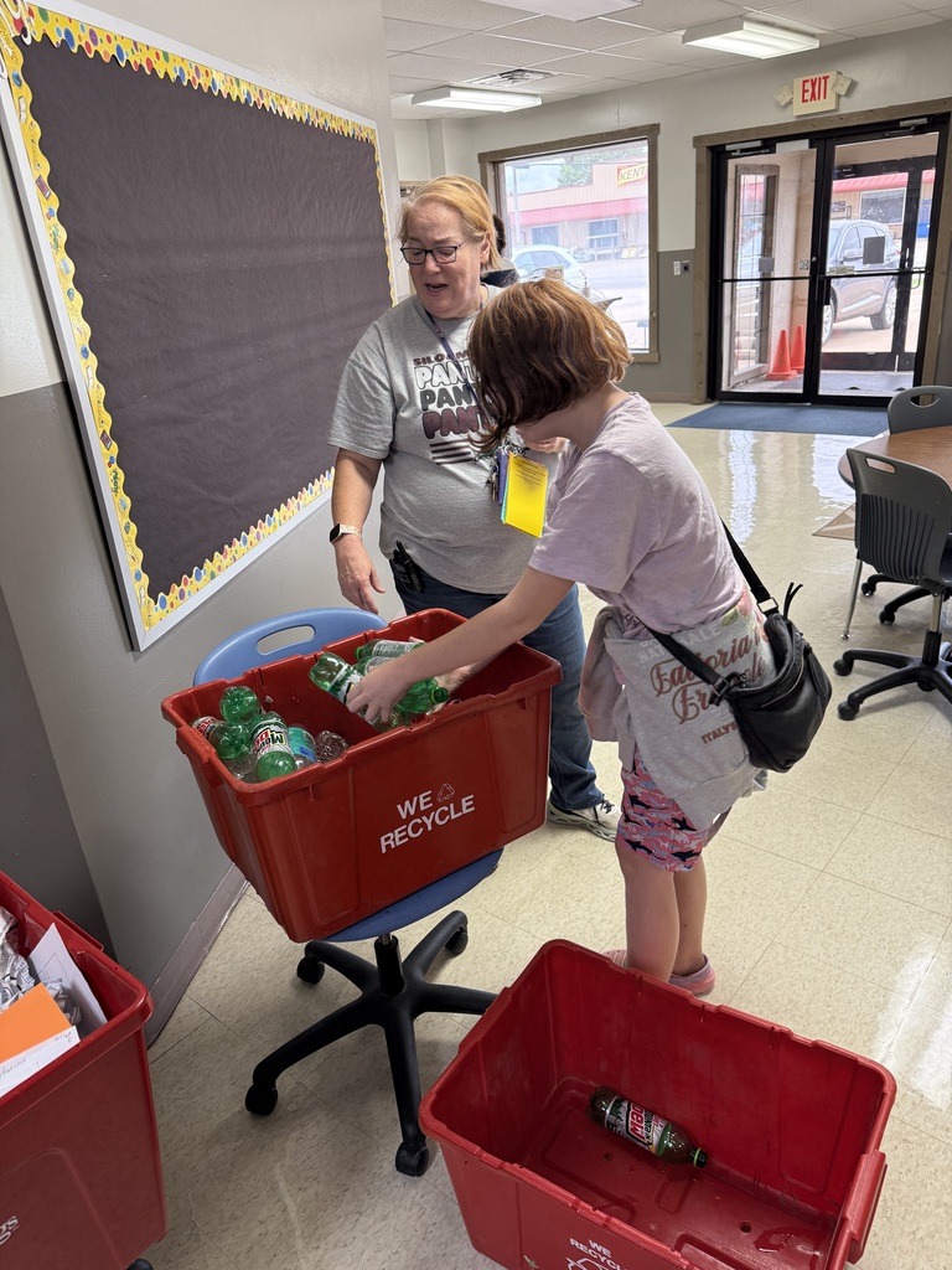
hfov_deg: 56.8
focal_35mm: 24
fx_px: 880
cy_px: 635
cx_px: 476
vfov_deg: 71.6
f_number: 1.78
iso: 200
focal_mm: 6.76
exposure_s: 1/144
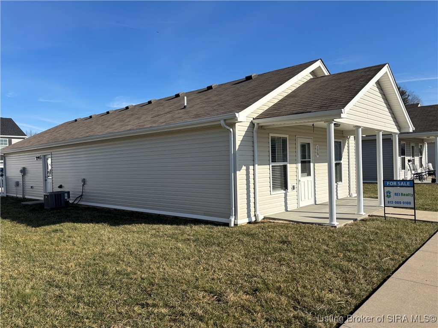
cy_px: 164
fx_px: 329
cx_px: 219
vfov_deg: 53.1
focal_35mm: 26
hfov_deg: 67.3
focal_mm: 5.96
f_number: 1.6
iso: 50
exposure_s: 1/3650
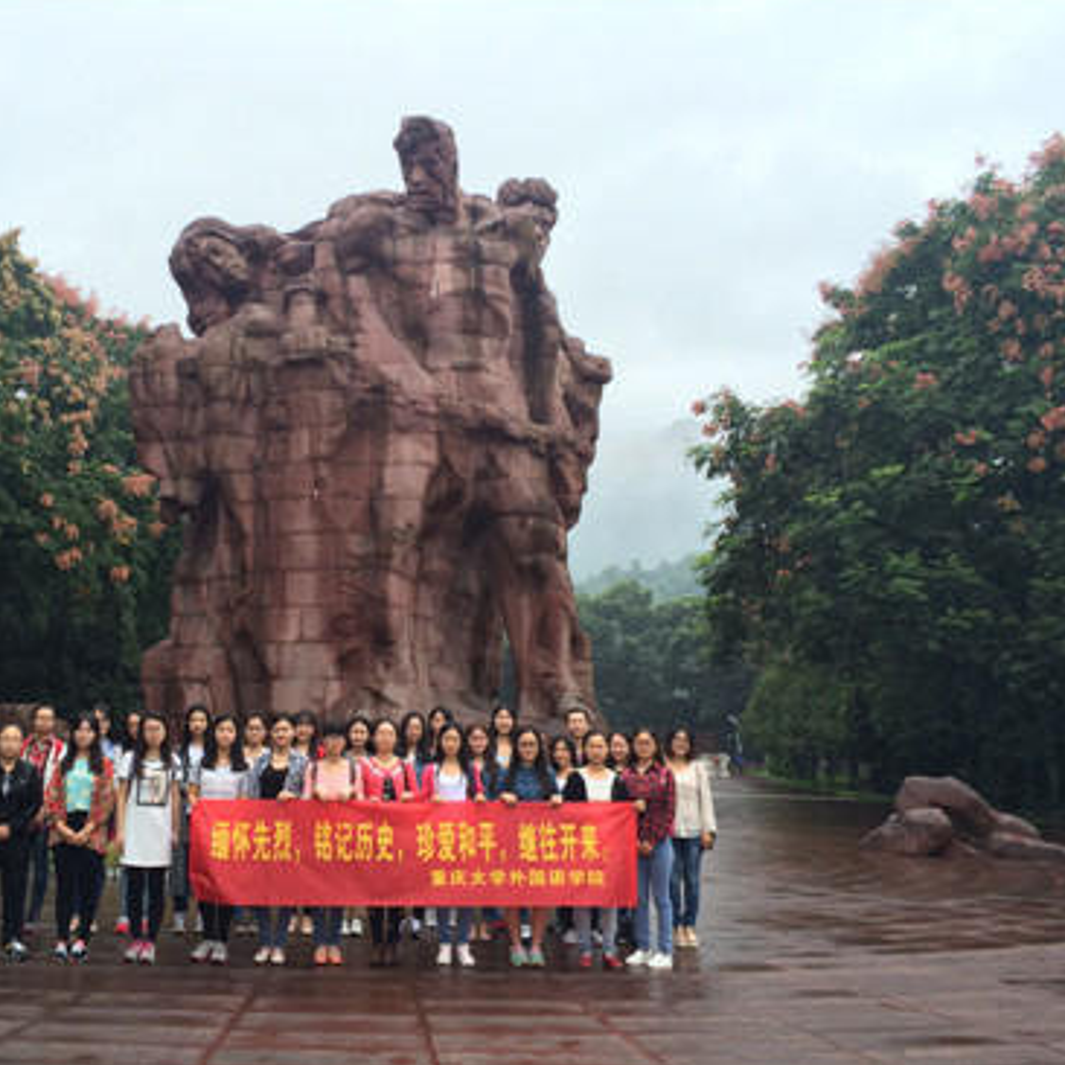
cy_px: 534
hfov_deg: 46.6
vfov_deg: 47.2
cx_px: 375
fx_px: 1218
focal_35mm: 35
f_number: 2.2
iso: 32
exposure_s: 1/150
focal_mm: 4.15
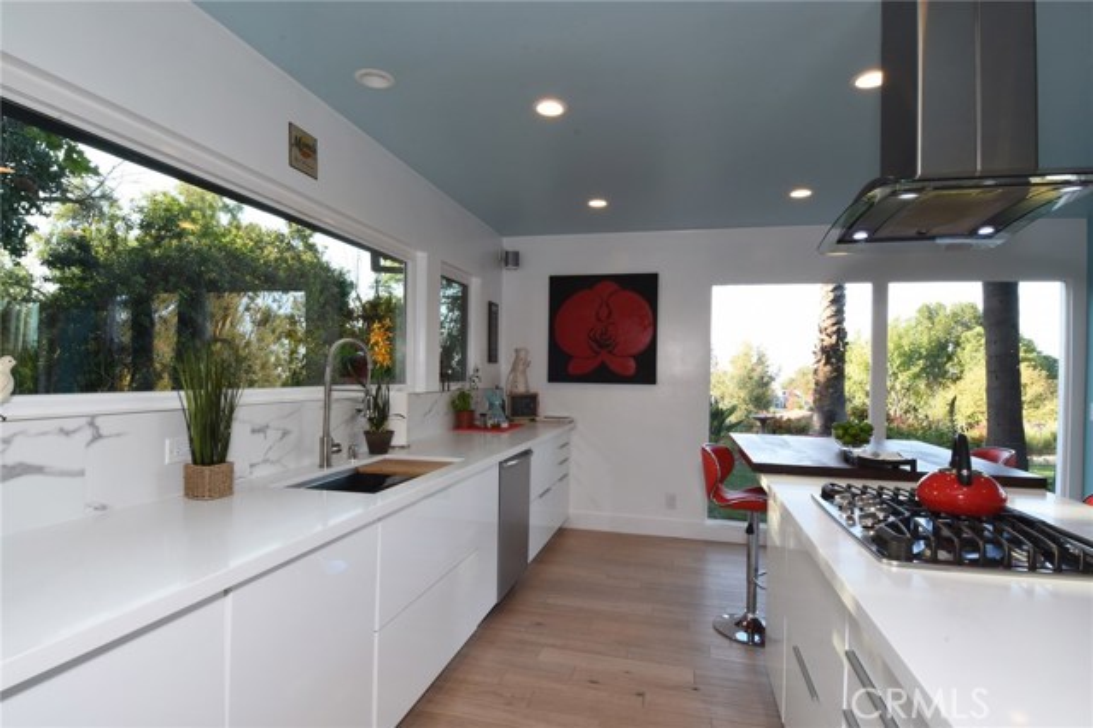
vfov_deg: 67.3
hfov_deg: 90.0
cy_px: 364
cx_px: 546
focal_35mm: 18
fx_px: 546
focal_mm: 12
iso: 320
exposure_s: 1/13
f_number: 18
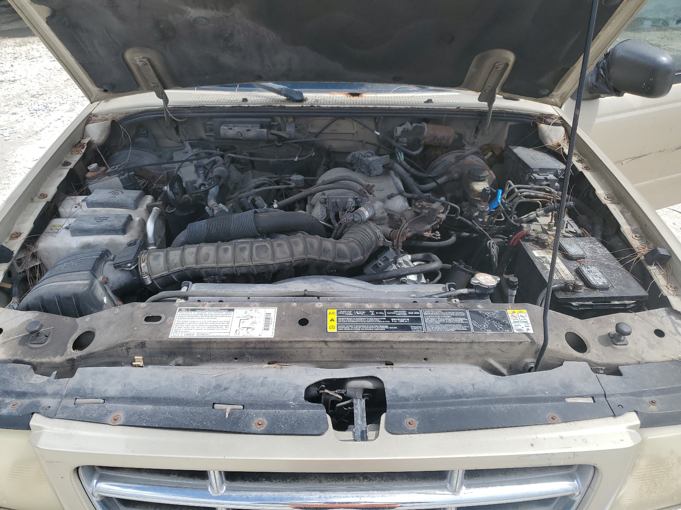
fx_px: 511
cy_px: 255
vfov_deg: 53.1
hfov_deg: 67.3
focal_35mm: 26
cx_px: 340
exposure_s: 1/1667
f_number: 1.5
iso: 50
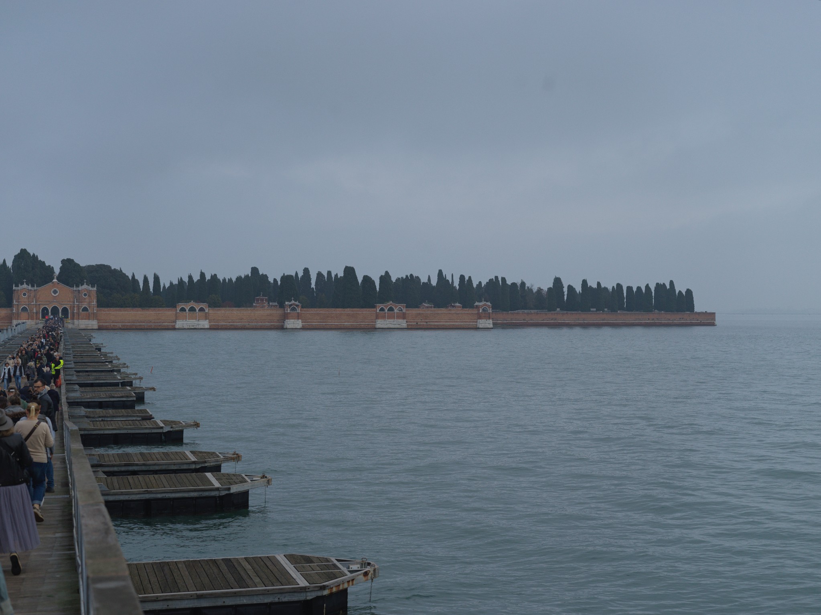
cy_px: 308
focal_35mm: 51
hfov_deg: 37.5
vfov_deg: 28.5
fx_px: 1209
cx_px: 410
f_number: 4
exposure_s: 1/1250
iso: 400
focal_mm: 65
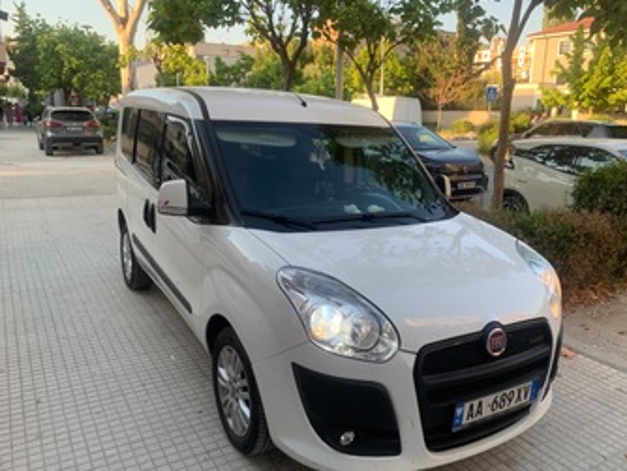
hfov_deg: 63.4
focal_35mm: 28
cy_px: 250
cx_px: 332
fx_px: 508
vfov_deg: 49.8
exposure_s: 1/177
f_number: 1.8
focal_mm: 4.25
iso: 25
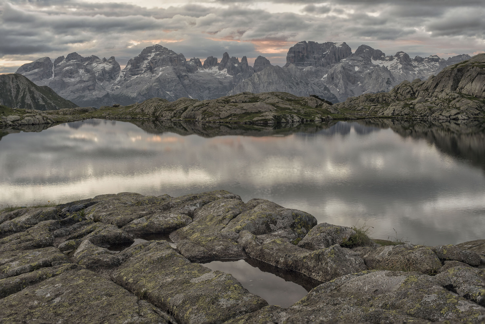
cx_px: 242
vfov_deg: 27.0
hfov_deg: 39.6
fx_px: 674
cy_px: 162
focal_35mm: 50
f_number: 10
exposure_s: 1/8
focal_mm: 50
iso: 100
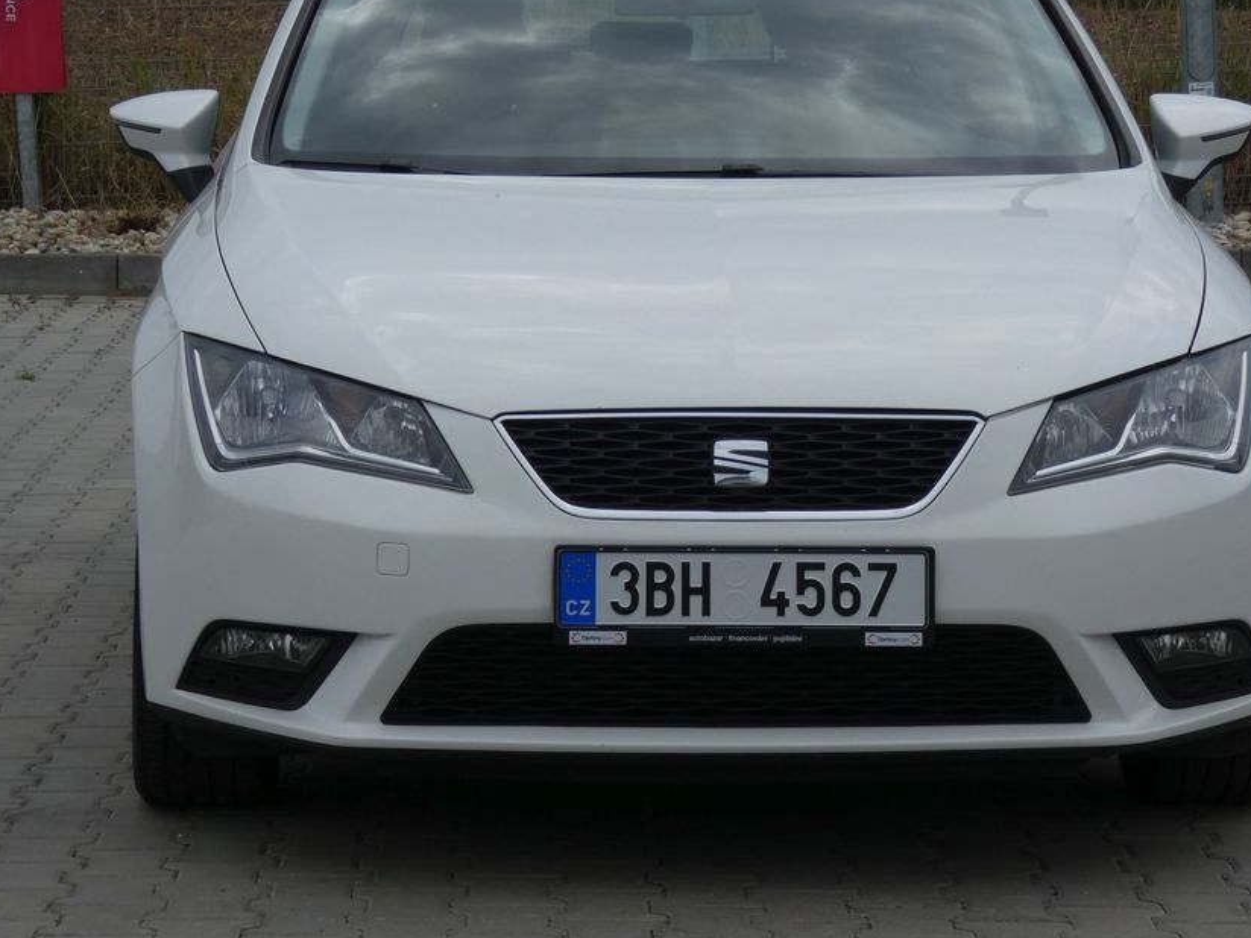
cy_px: 372
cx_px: 689
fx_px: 4807
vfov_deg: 11.1
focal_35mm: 133
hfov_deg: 14.8
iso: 80
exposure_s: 1/640
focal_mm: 19.2
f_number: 4.9
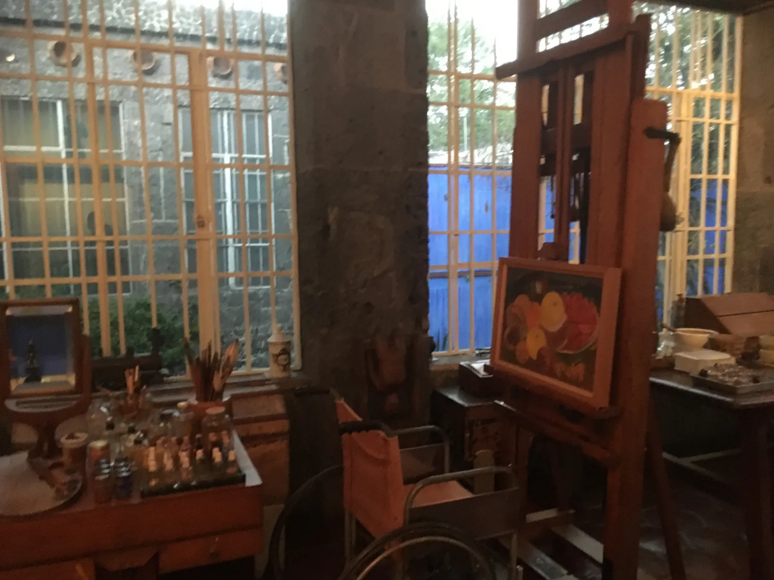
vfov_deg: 46.8
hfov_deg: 60.0
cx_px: 389
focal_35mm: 30
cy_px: 298
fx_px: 671
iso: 320
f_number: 2.2
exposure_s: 1/15
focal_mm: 4.15
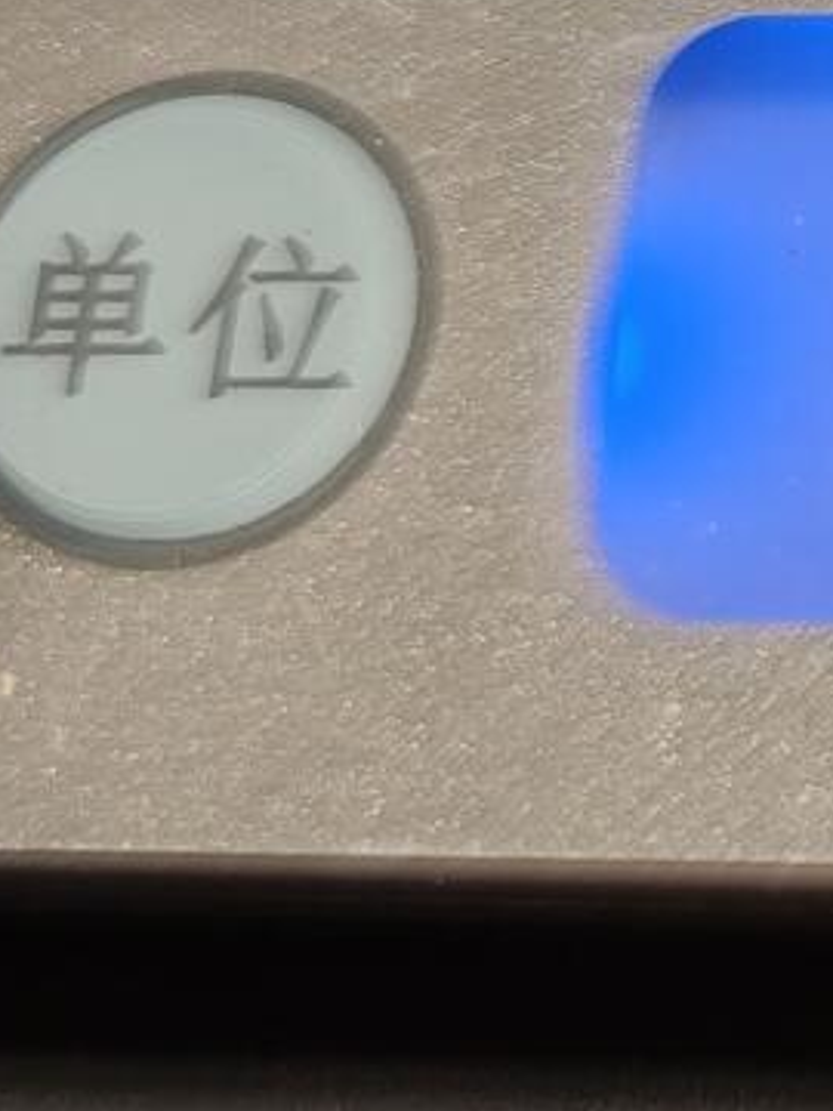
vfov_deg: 16.6
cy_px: -83
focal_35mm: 115
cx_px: 1999
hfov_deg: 10.9
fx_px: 3690
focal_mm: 6.06
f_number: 1.6
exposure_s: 1/100
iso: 100
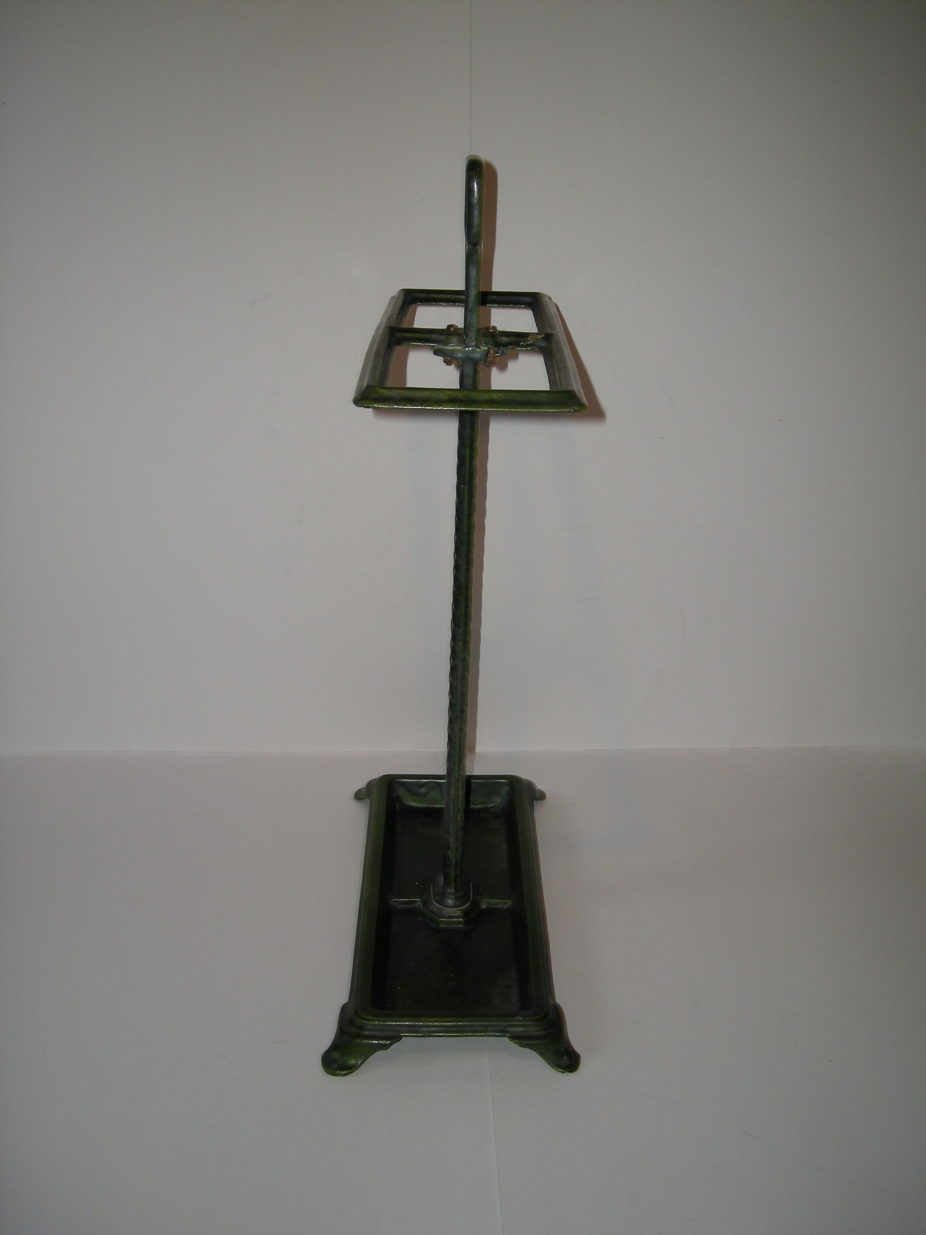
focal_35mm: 35
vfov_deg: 52.6
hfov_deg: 40.7
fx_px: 1248
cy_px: 618
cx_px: 463
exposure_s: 1/54.2
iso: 50
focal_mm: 5.7
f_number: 2.8
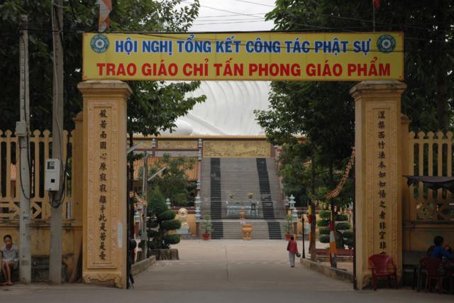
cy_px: 152
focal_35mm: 69
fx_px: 870
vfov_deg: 19.7
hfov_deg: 29.2
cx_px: 227
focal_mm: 46
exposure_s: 1/160
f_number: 6.3
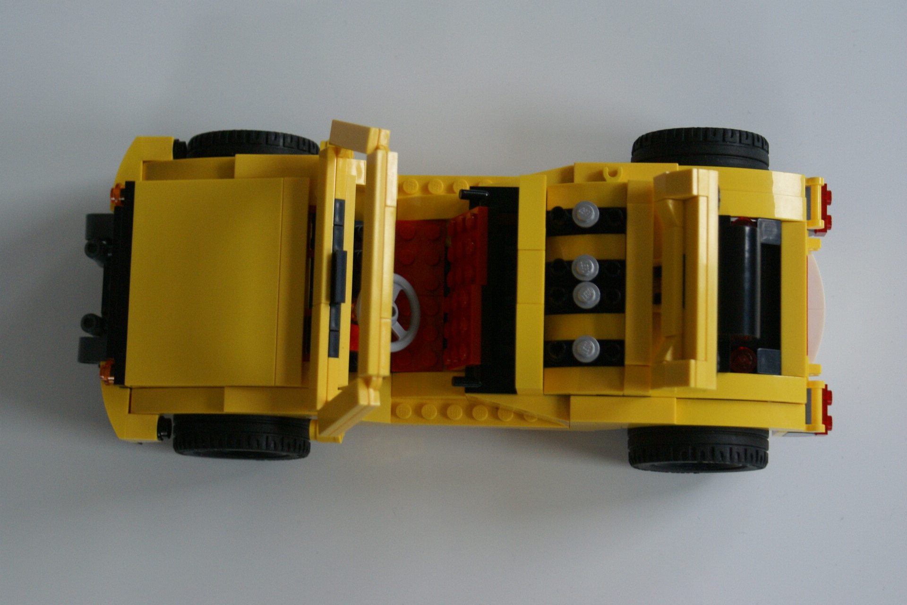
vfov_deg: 18.2
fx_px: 1889
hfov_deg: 27.0
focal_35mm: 75
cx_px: 454
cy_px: 302
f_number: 5.6
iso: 400
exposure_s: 1/50
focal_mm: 50
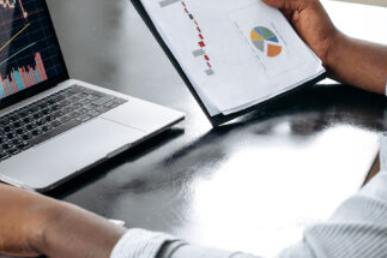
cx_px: 219
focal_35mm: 119
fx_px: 1279
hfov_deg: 17.2
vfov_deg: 11.5
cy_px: 75
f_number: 4.5
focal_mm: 50
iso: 500
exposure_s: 1/60
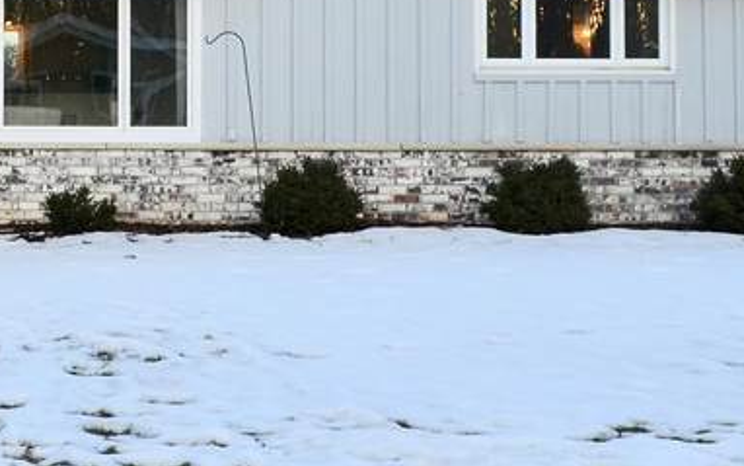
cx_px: 14
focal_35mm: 92
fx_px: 1866
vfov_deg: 14.1
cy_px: 48
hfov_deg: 21.8
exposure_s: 1/400
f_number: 5
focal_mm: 18
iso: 400
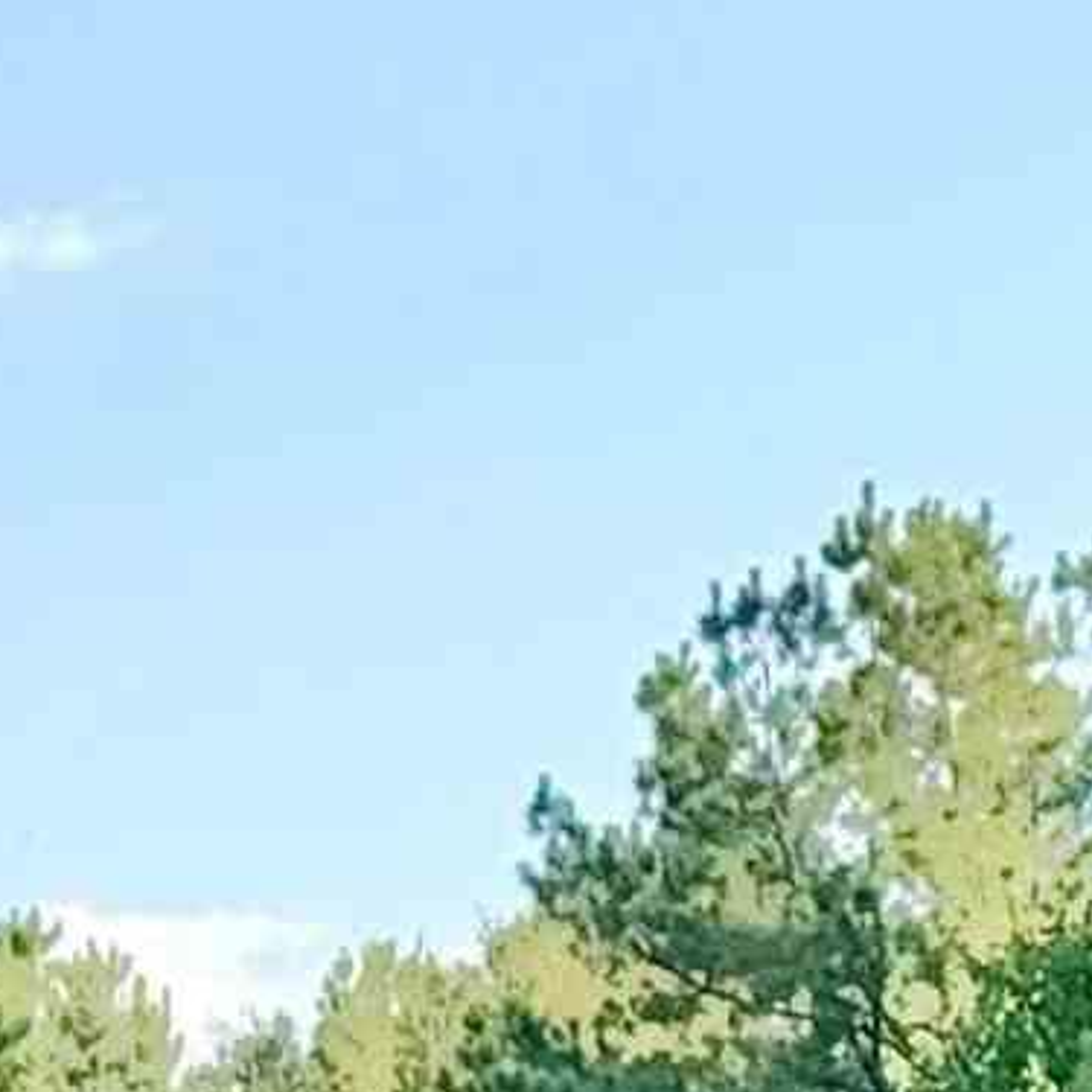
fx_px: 12420
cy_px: 2228
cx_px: -2024
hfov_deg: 4.8
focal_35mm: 348
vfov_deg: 4.9
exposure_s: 1/2273
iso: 80
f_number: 1.78
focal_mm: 6.76
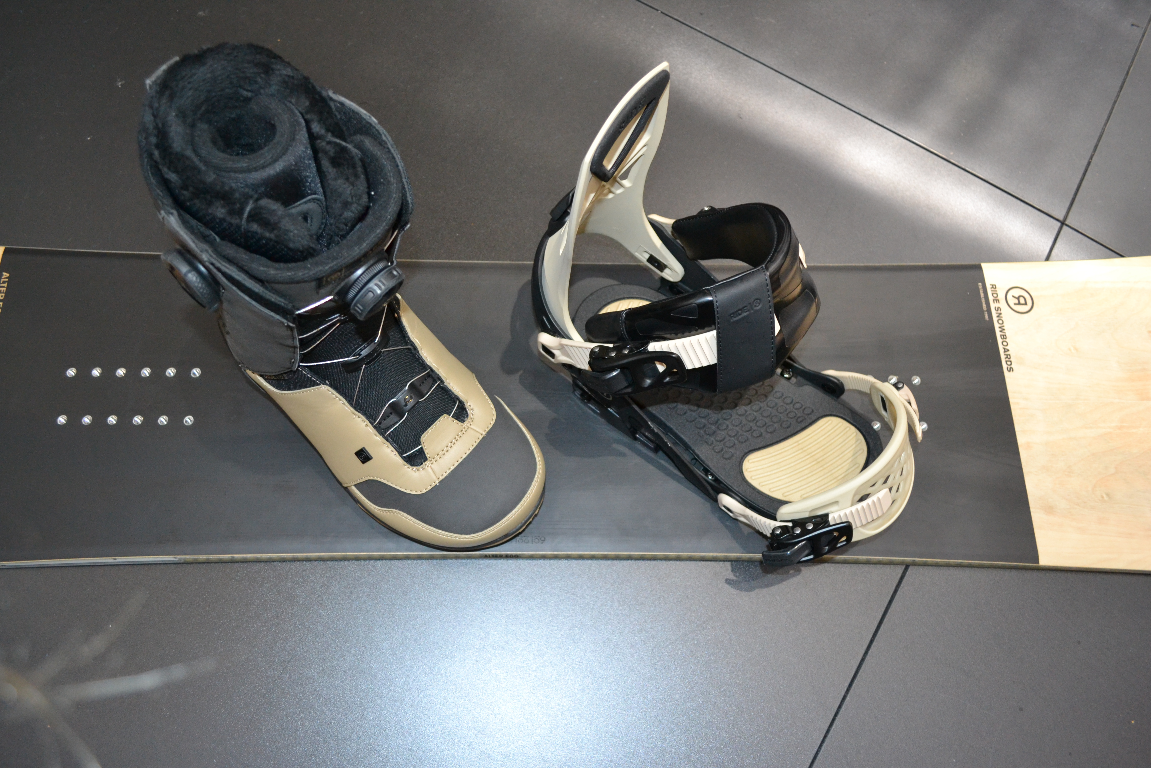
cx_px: 576
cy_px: 384
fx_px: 863
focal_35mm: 27
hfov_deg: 67.4
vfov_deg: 47.9
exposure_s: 1/60
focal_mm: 18
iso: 1400
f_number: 3.5
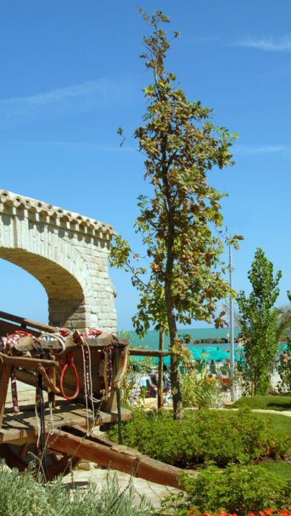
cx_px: 163
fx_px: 740
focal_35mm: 54
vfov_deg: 38.4
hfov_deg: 22.2
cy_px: 290
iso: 125
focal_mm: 24
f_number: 11
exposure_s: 1/200
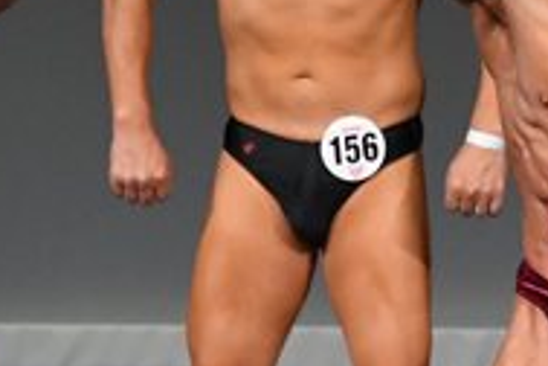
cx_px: 573
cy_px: 293
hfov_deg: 1.6
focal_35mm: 1289
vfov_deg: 1.1
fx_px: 19620
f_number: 5.6
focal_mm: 210
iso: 4000
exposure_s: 1/400
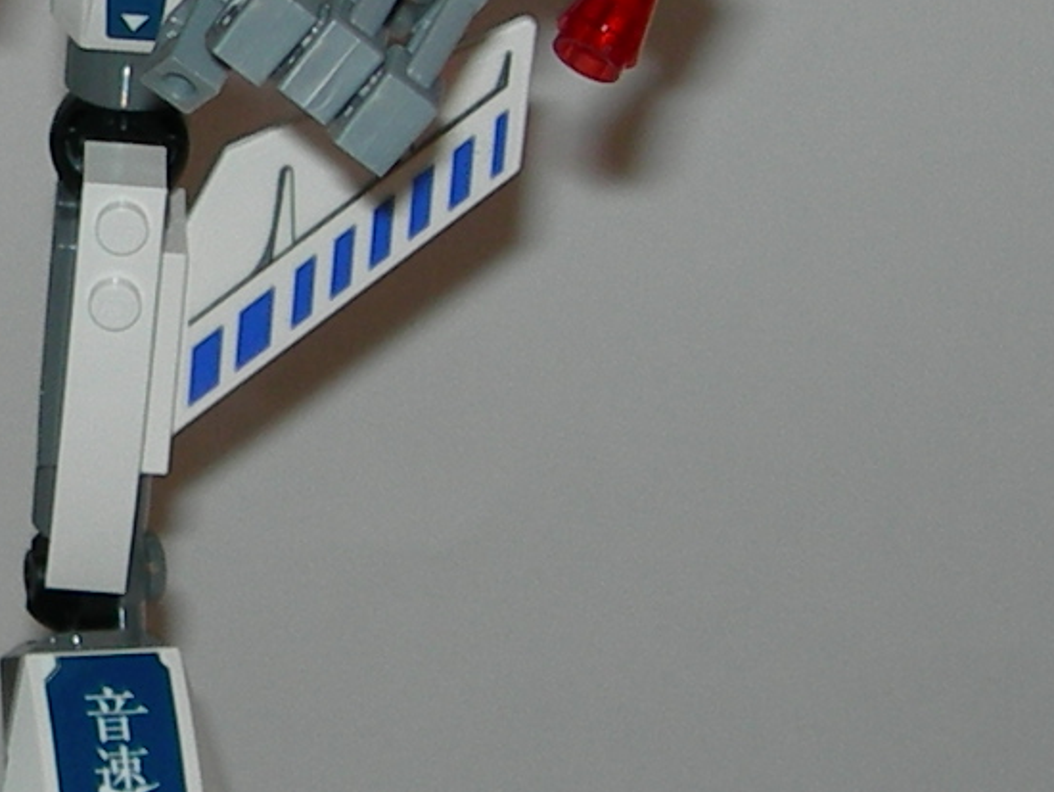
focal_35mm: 179
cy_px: -61
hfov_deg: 10.8
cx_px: -316
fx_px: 5453
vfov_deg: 8.2
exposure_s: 1/60.1
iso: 50
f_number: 2.8
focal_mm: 7.8
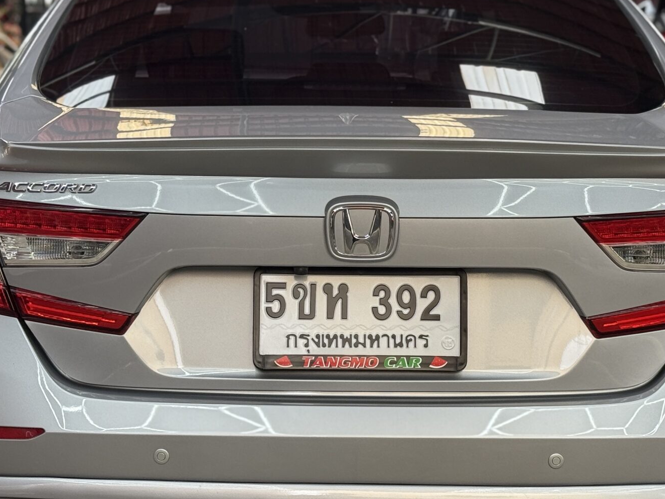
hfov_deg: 21.1
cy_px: 235
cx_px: 352
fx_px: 1787
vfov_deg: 15.9
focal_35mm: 93
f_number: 1.78
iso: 50
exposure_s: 1/145
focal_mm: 6.76
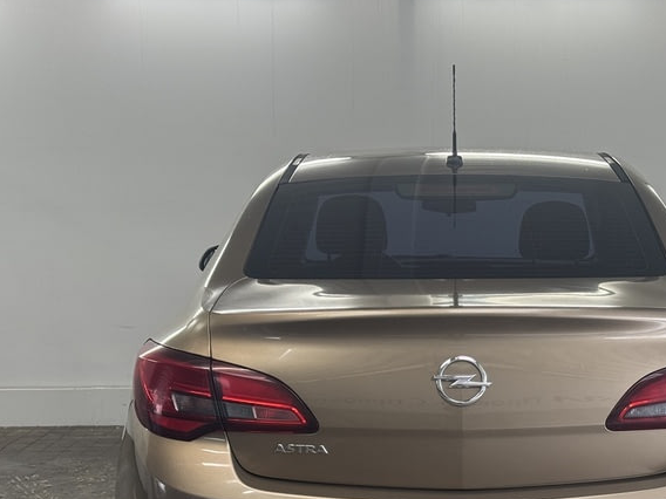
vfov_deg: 19.3
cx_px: 469
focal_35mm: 76
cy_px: 345
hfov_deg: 25.5
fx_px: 1462
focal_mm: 6.76
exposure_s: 1/121
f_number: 1.78
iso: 50
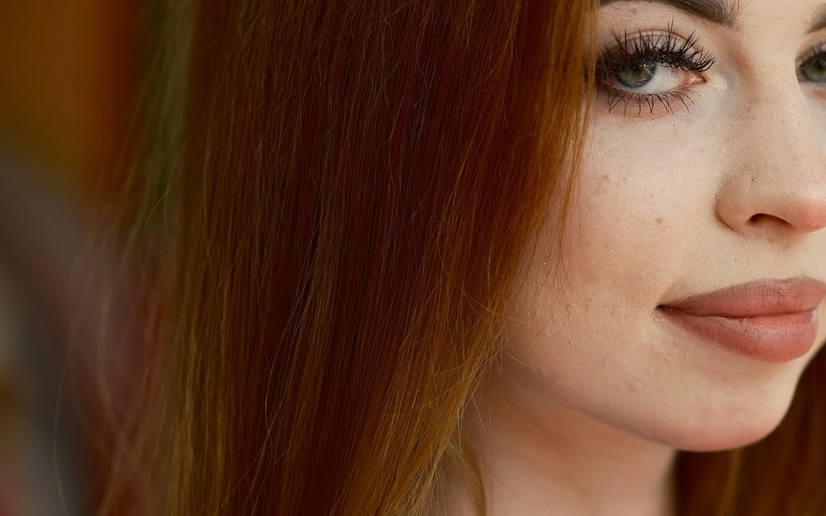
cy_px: 242
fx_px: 4817
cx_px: 795
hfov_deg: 9.7
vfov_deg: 6.1
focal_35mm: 214
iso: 125
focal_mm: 56
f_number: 1.2
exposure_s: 1/1500
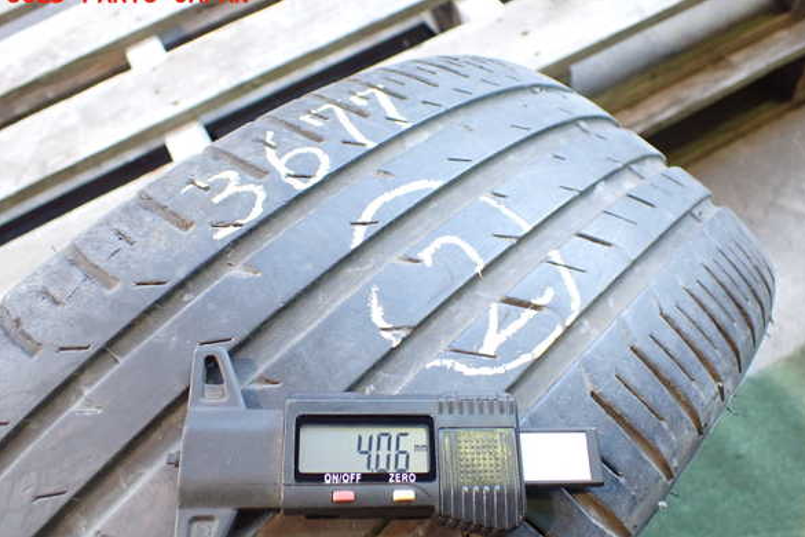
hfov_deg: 58.7
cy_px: 286
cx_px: 411
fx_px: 715
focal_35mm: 32
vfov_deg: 41.1
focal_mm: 5.4
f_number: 2.3
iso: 800
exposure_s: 1/100
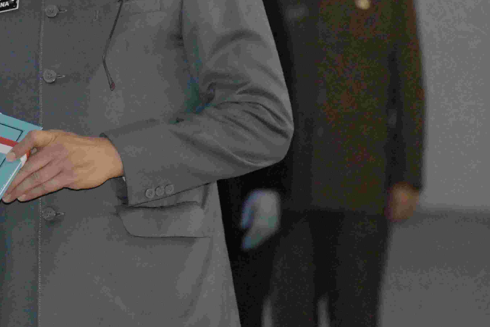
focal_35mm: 549
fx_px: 7472
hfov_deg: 3.7
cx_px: -68
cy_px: 121
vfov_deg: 2.5
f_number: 5.6
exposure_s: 1/125
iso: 6400
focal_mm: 180
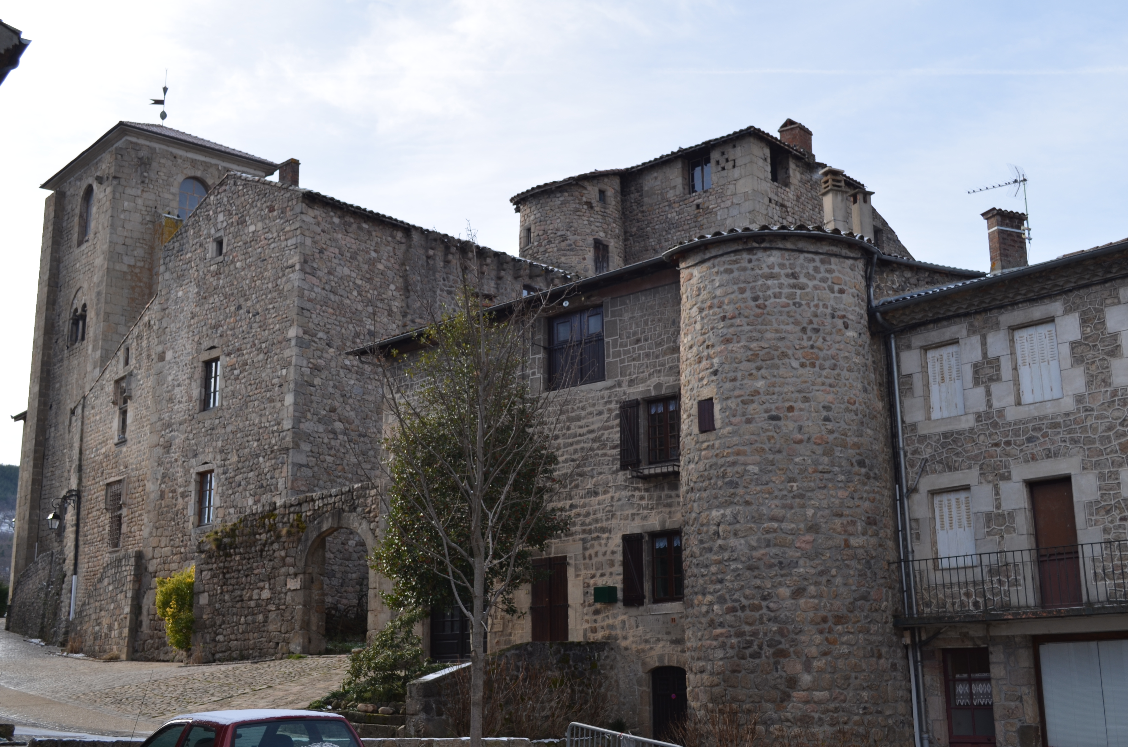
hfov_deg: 46.5
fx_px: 1313
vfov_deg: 31.8
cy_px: 374
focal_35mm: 42
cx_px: 564
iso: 100
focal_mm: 28
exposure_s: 1/200
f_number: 7.1
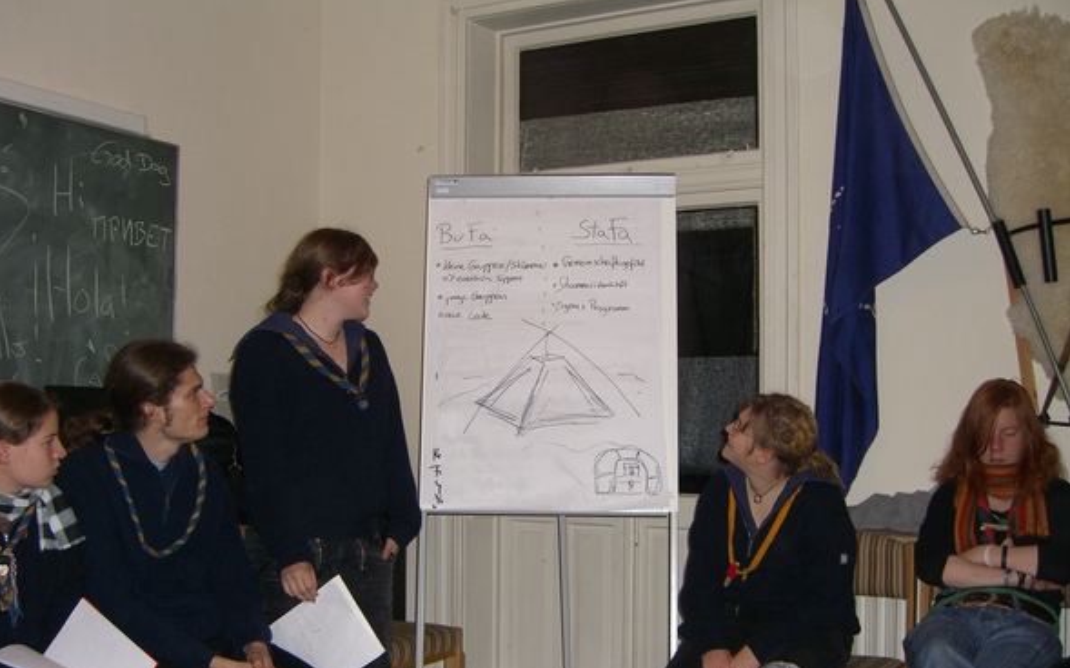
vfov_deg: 31.2
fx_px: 1195
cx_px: 529
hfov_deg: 48.2
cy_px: 392
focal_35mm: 41
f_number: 2.8
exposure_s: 1/60
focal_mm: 7.9
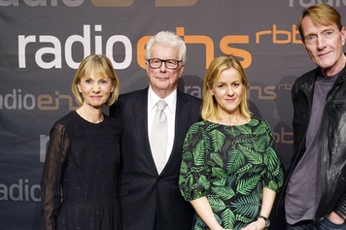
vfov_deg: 21.9
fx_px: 596
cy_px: 128
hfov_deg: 32.3
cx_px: 213
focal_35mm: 62
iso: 1600
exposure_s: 1/50
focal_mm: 49
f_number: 5.6
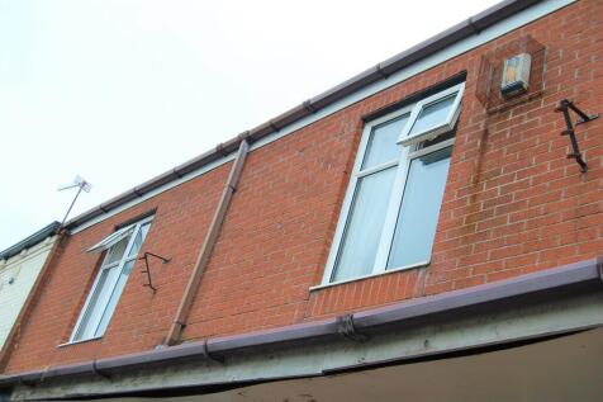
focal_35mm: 45
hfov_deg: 43.6
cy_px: 201
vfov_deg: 29.8
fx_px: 753
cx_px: 302
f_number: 7.1
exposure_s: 1/160
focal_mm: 30
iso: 200
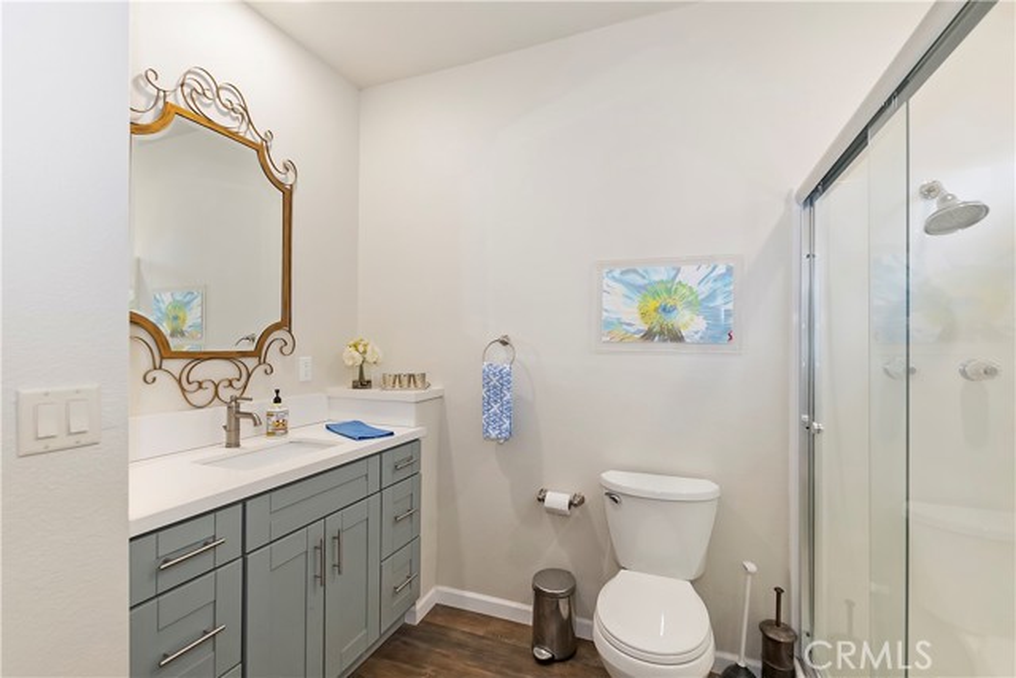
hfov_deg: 100.4
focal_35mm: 15
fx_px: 423
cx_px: 508
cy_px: 339
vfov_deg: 77.4
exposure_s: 1/30
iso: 400
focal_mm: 10
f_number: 8
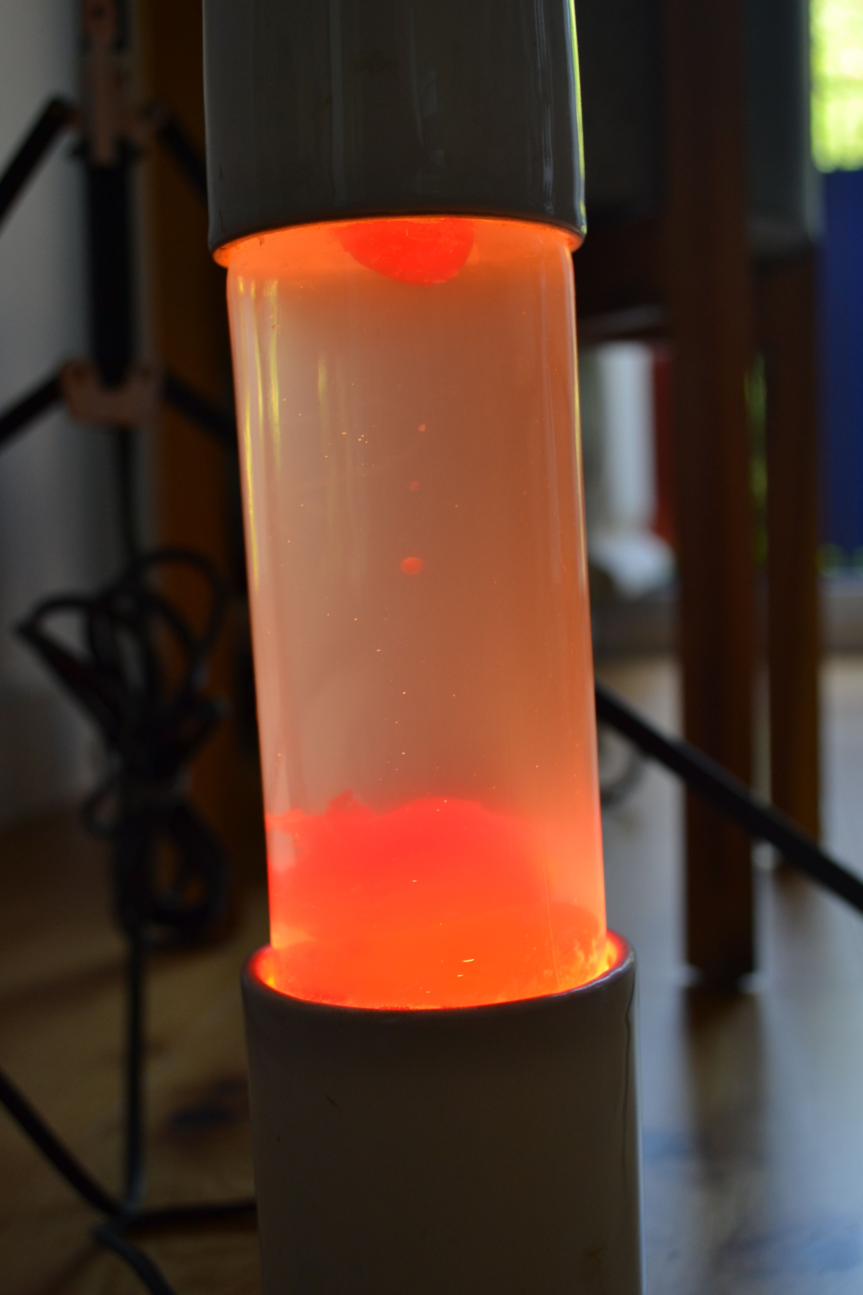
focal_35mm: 45
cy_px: 648
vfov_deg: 43.6
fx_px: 1618
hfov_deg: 29.9
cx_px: 432
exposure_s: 1/100
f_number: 5.6
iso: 400
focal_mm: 30
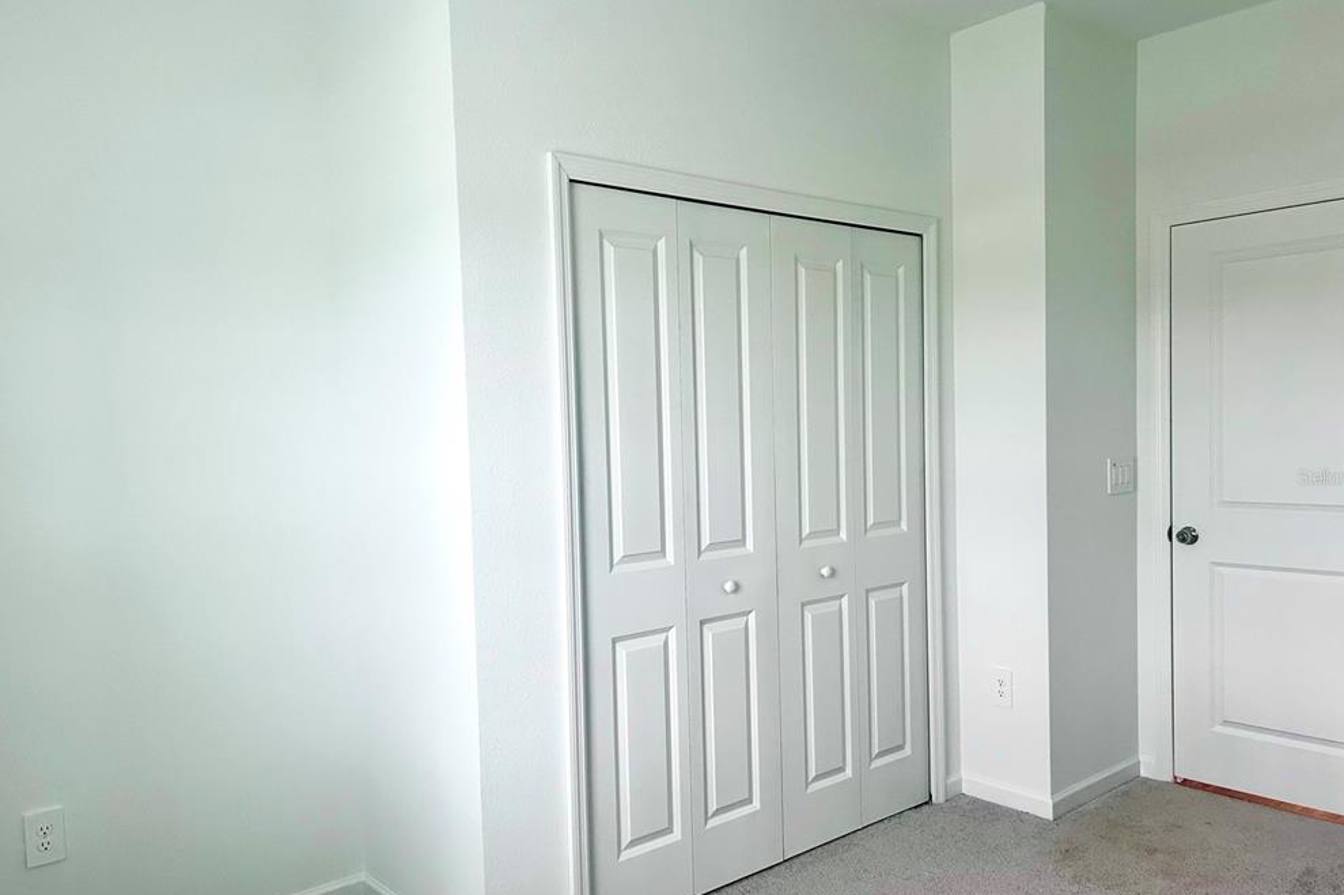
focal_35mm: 28
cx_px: 685
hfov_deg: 65.5
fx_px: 1045
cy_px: 477
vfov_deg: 46.4
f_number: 1.5
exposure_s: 1/109
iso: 125
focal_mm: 5.7
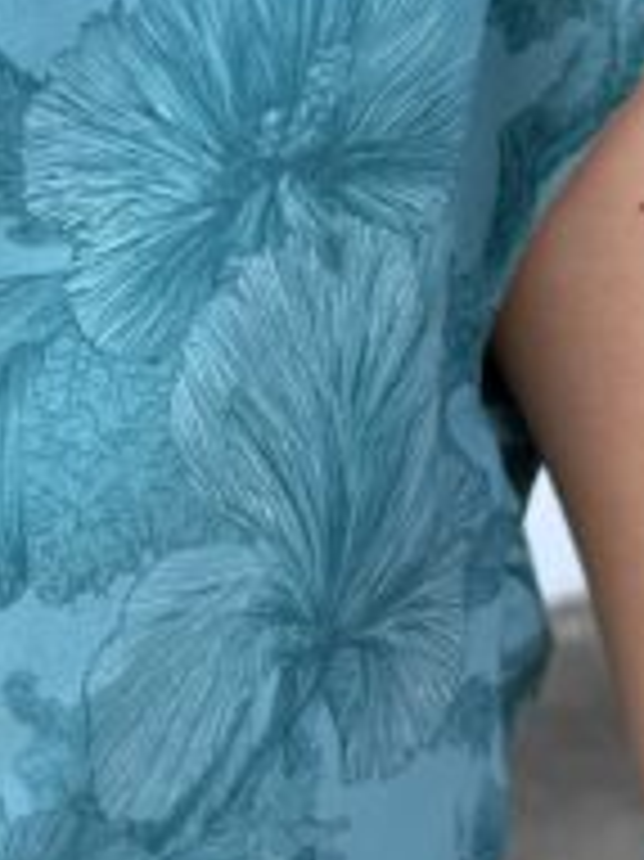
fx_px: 1664
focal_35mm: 67
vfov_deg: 29.0
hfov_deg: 21.3
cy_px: 466
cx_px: 27
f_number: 1.78
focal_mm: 6.76
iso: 80
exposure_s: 1/571
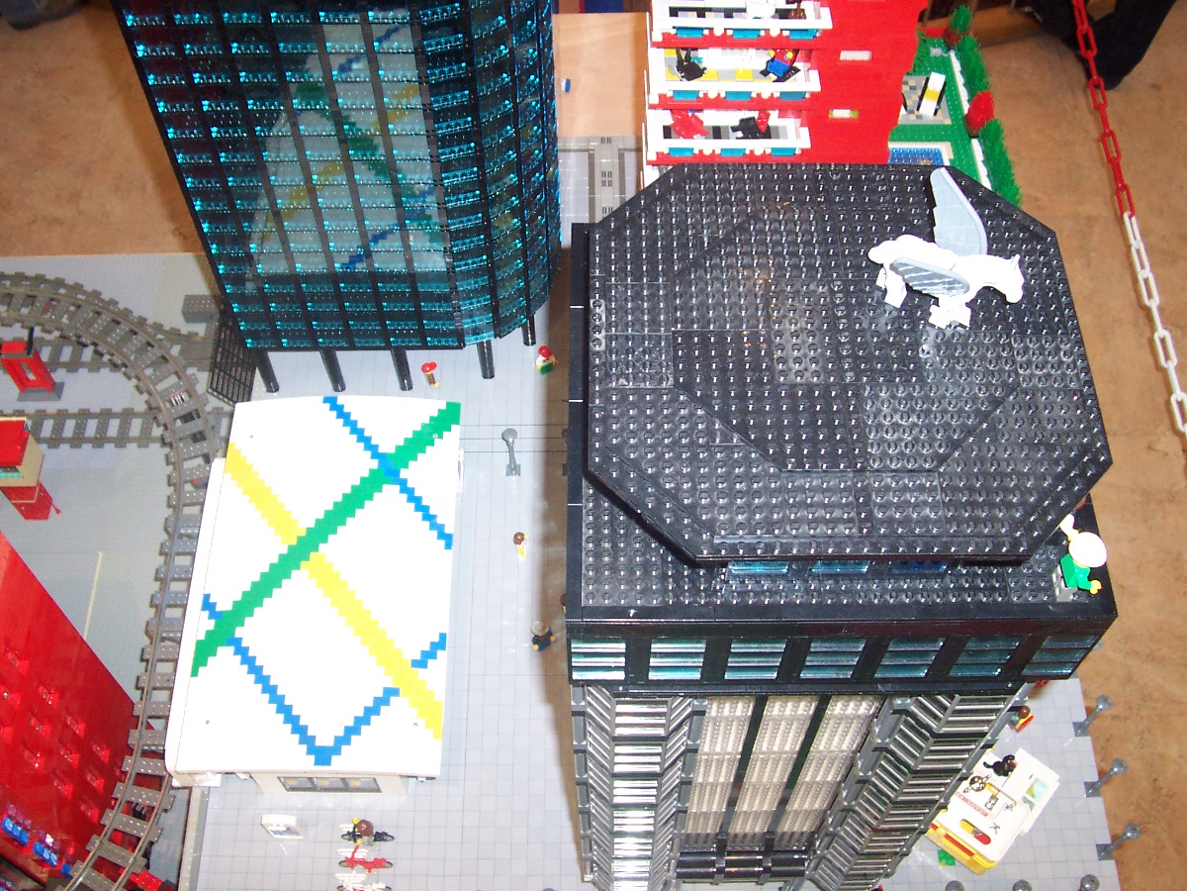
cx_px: 594
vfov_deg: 38.7
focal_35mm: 37
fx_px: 1269
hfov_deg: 50.1
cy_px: 446
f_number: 2.8
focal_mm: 5.6
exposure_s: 1/60
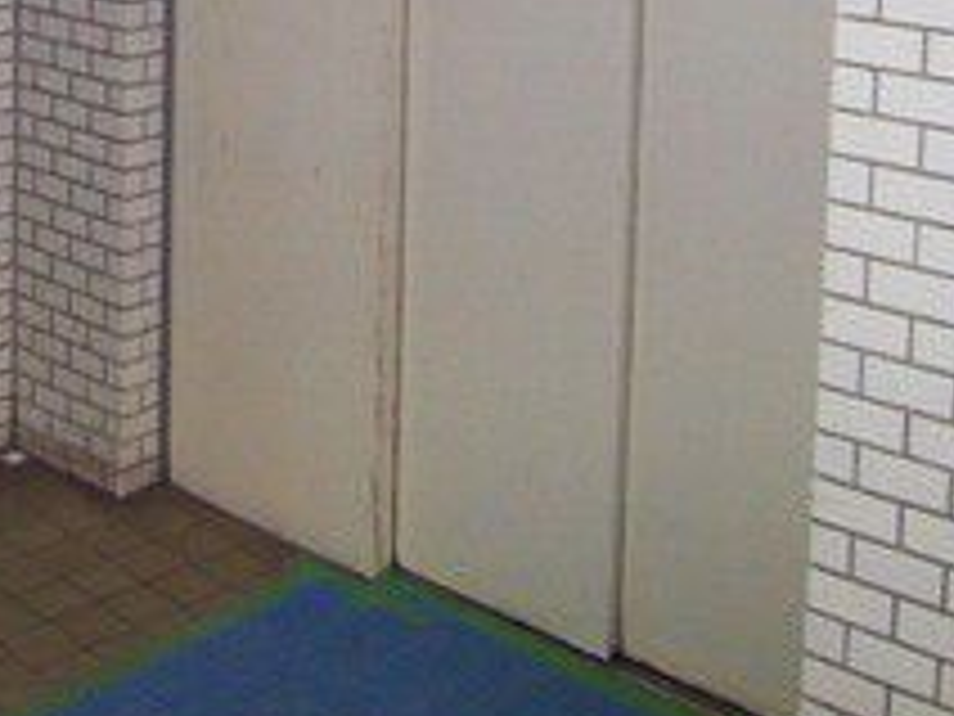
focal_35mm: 65
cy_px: -225
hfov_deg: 29.0
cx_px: 153
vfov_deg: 20.5
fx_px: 1791
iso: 200
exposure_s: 1/30
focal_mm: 3.8
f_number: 2.8
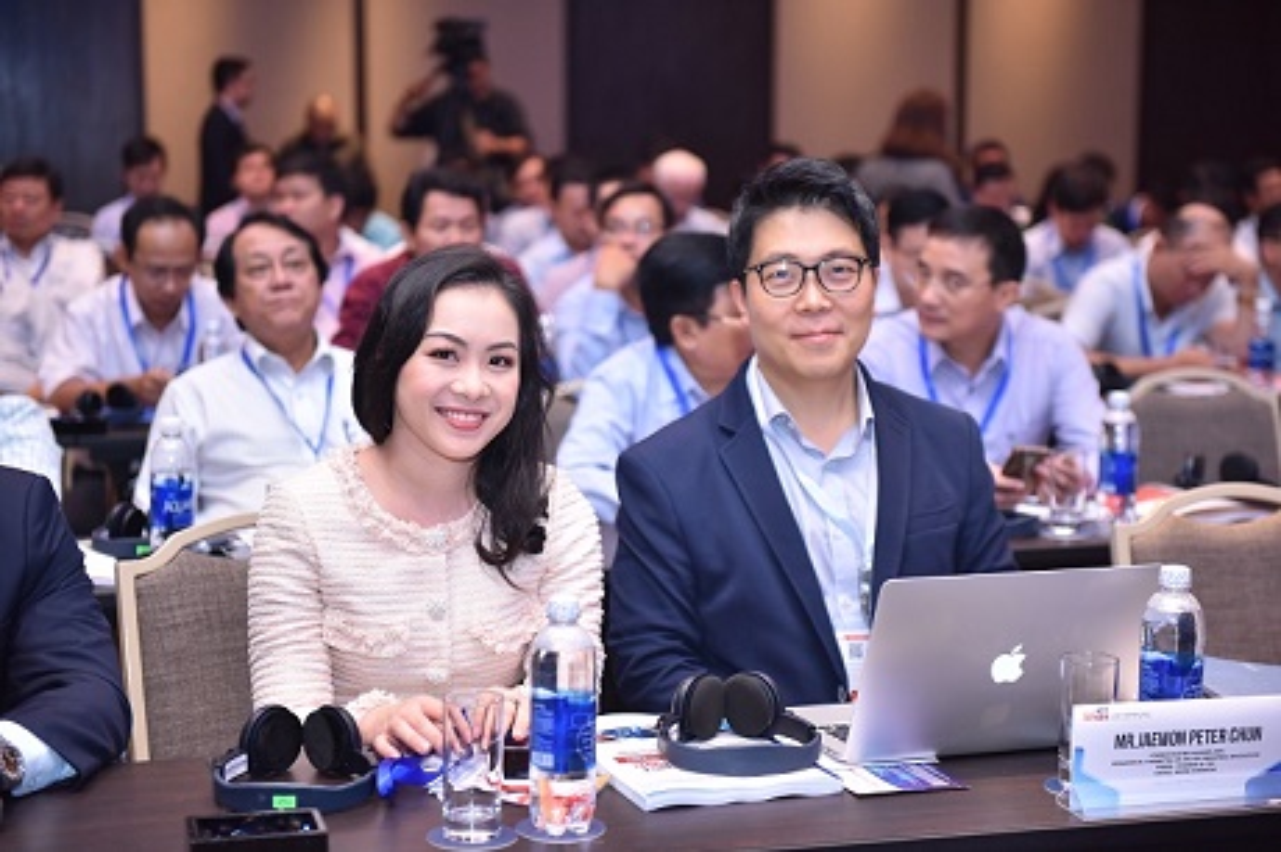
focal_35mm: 70
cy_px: 426
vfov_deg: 19.4
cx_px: 640
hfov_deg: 28.9
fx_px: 2489
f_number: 4
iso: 2000
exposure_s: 1/160
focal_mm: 70
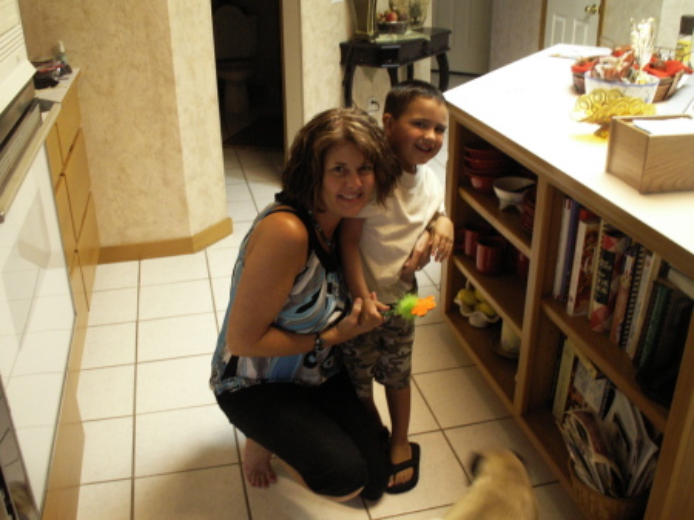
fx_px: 701
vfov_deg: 40.7
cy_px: 260
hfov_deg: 52.7
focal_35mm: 35
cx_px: 347
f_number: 2.8
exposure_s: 1/15
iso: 160
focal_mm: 5.86
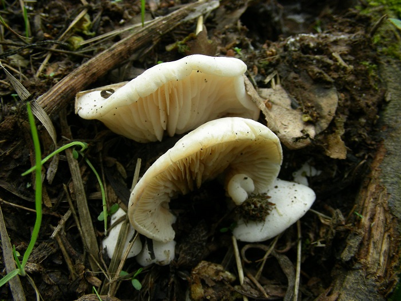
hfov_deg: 49.0
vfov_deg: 37.7
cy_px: 150
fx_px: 440
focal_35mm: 38
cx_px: 200
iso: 50
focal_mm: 6.3
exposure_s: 1/128
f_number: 4
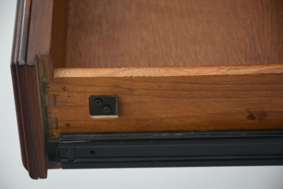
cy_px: 94
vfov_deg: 6.6
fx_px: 1652
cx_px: 142
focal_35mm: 210
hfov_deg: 9.8
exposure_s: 1/160
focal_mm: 140
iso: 200
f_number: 8
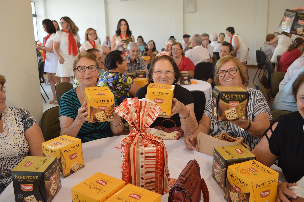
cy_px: 101
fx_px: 278
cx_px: 152
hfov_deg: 57.3
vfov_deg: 39.9
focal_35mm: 33
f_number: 4.5
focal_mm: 22
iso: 400
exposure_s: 1/80
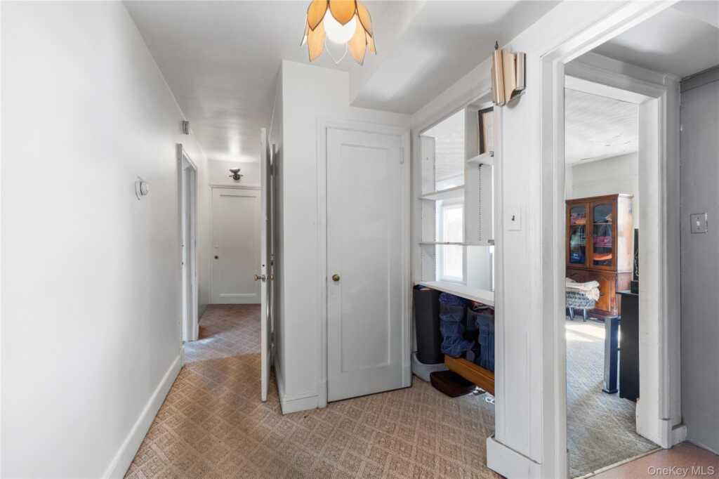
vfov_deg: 77.3
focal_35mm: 15
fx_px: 299
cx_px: 360
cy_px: 240
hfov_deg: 100.4
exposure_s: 3.2
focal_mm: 10
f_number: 9
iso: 100
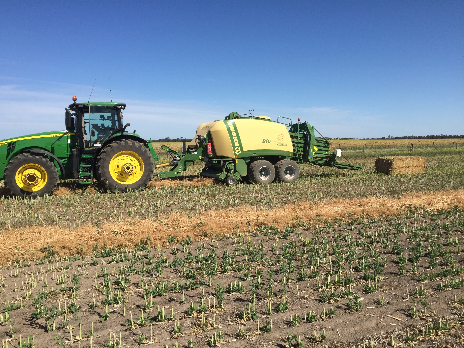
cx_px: 232
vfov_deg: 48.2
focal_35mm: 29
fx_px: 389
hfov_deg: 61.7
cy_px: 174
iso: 32
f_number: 2.2
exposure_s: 1/2639
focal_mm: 4.15
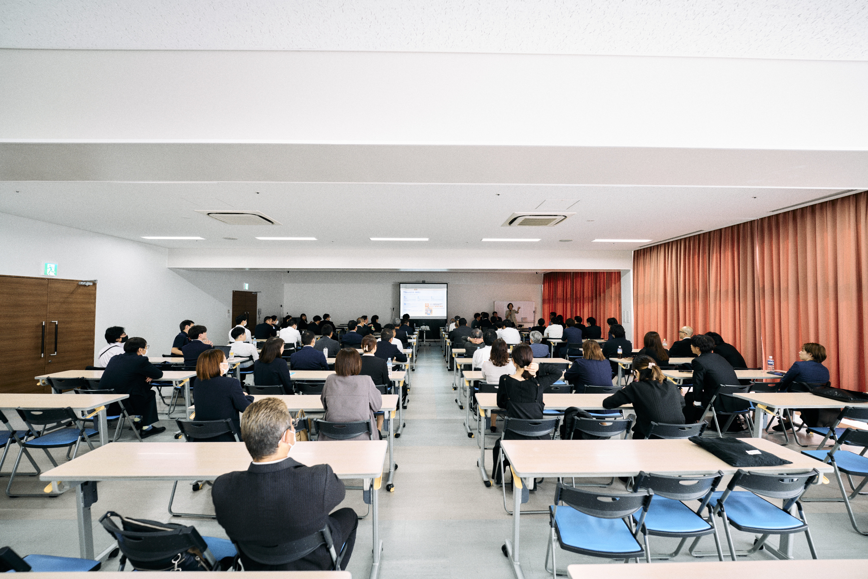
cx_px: 434
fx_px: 338
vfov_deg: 81.2
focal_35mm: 14
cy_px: 290
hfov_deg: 104.3
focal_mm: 14
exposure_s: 1/30
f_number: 3.5
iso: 400
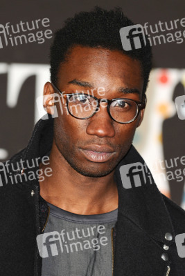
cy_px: 138
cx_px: 92
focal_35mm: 300
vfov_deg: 6.9
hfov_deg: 4.6
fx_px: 2310
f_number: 4.5
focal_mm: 200
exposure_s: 1/200
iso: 320
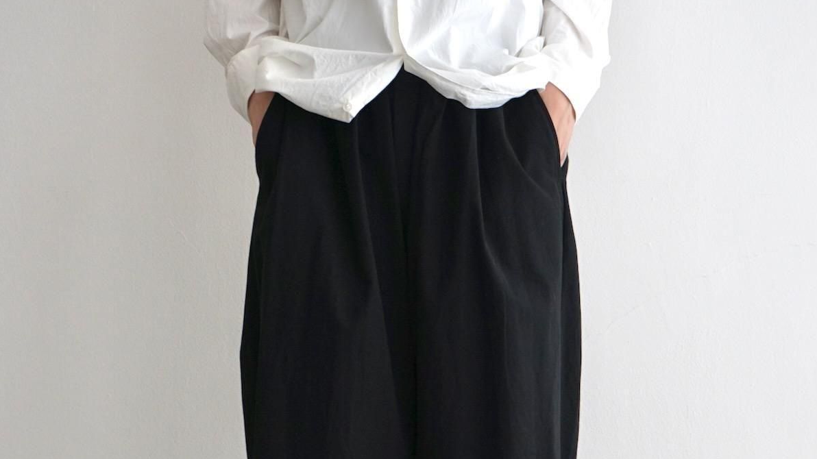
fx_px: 1884
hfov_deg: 24.5
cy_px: 348
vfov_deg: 13.8
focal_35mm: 87
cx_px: 410
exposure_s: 1/160
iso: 640
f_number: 5
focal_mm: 55
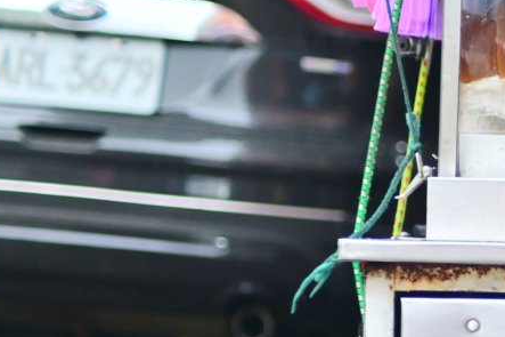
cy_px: 292
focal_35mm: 253
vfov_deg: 5.4
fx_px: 3548
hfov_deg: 7.9
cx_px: 844
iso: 800
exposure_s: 1/320
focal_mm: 70
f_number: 4
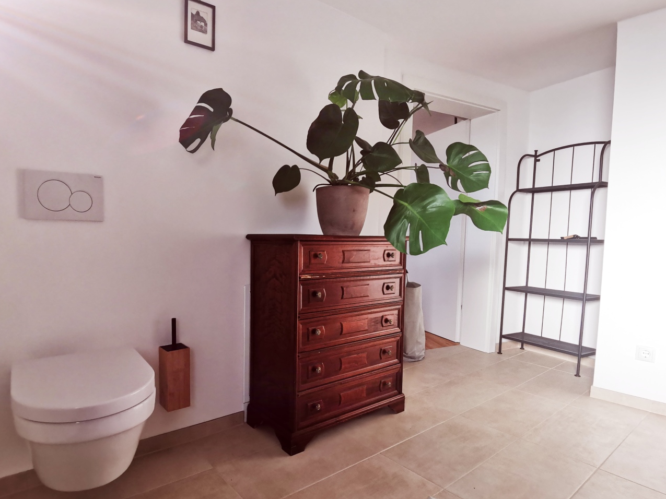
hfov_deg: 81.4
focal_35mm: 20
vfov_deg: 65.9
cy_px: 269
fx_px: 385
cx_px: 292
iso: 160
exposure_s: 1/100
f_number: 2.2
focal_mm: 2.26
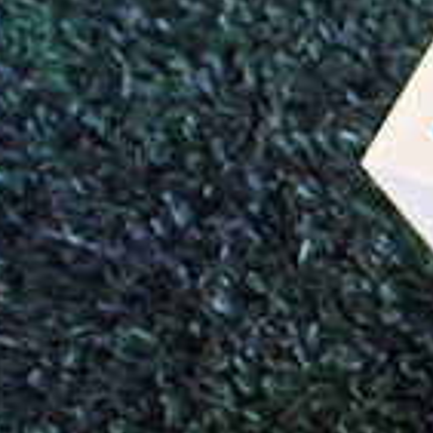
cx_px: 875
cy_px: 193
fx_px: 1599
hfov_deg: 13.2
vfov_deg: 15.4
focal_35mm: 113
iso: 640
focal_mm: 5.4
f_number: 2.3
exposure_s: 1/125
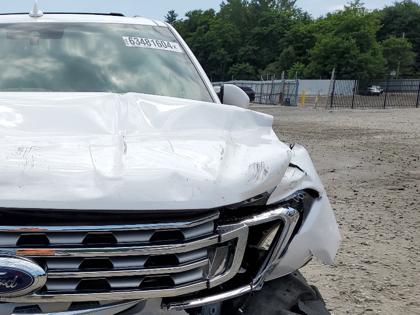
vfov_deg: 29.1
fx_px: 595
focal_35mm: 49
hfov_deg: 36.2
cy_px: 247
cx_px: 33
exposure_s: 1/5000
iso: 50
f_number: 1.5
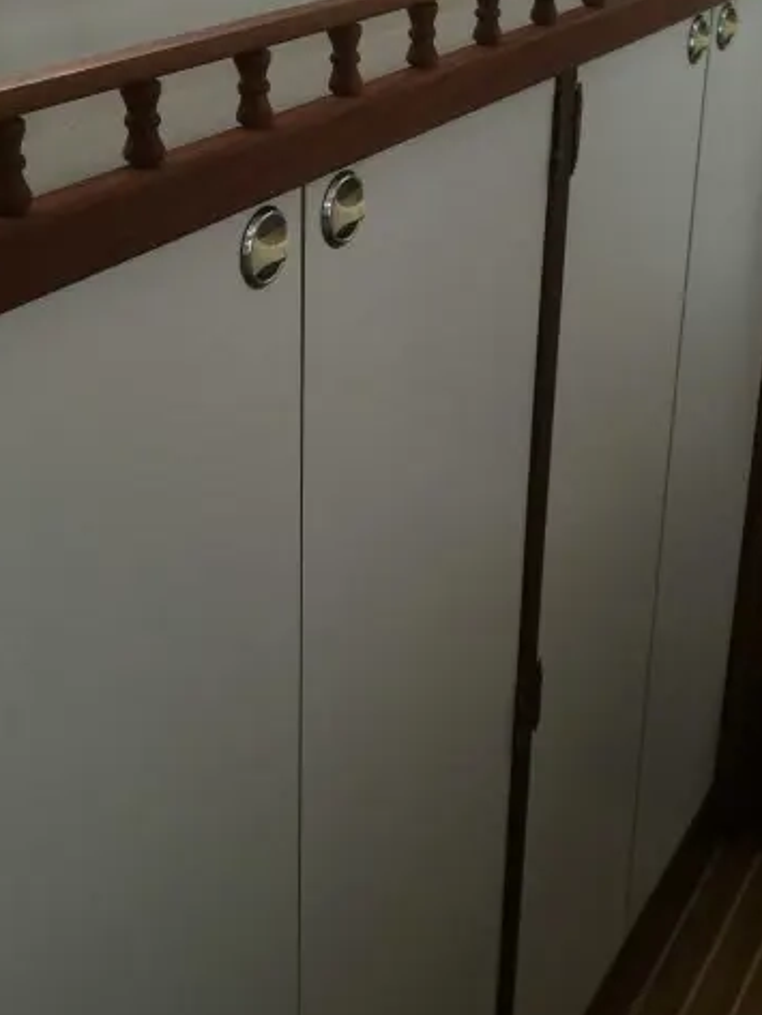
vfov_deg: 38.2
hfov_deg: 29.7
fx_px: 1438
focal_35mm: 49
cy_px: 292
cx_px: 331
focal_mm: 4.15
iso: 64
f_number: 2.2
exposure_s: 1/15
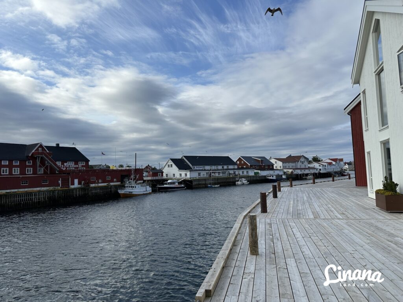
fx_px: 279
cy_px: 151
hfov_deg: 71.6
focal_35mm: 24
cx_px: 202
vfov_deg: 56.8
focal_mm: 6.86
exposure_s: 1/7042
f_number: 1.78
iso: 80
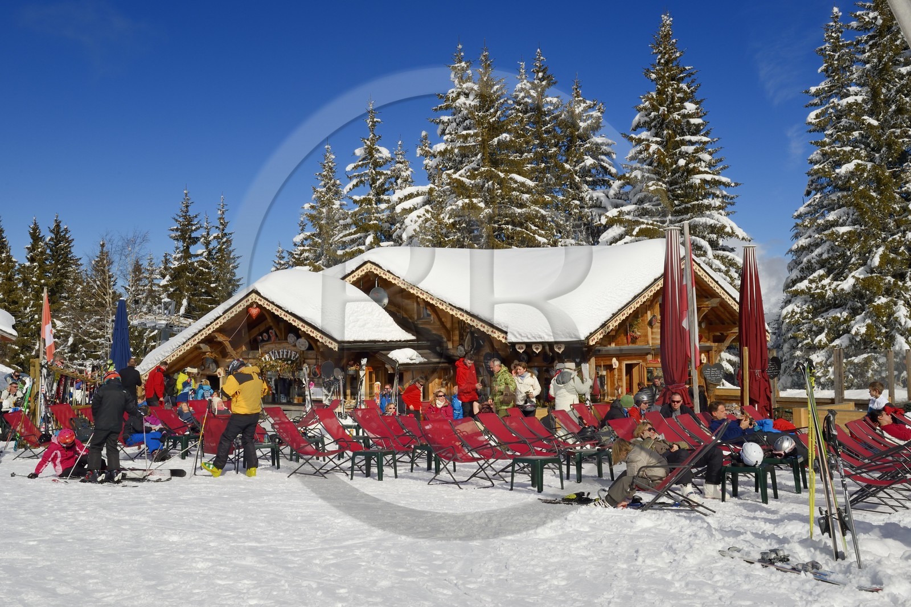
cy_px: 304
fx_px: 961
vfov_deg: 35.0
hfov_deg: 50.7
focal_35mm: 38
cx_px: 456
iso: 200
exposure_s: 1/320
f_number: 18
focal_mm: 38
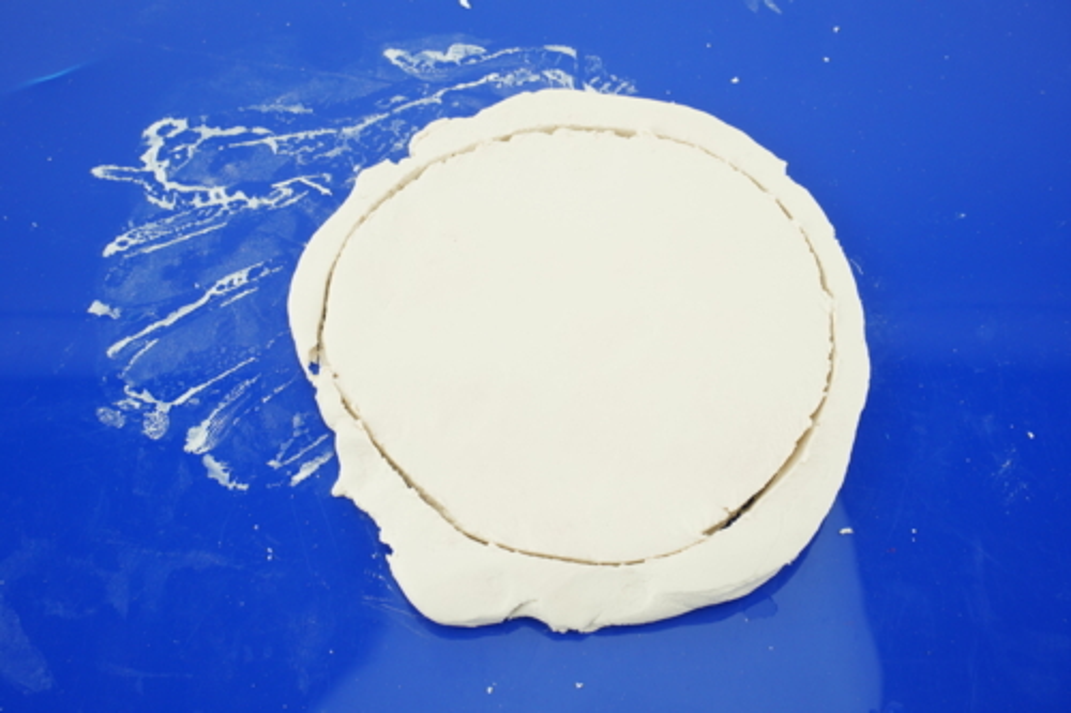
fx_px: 1249
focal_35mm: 42
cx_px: 536
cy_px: 356
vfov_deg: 31.9
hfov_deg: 46.4
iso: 400
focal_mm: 28
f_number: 11
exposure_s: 1/60
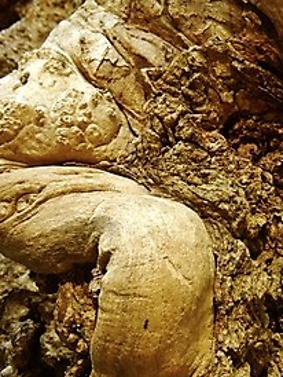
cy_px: 274
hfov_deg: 12.0
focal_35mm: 124
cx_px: 191
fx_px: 1350
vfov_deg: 15.8
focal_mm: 15.2
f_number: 5.1
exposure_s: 1/50
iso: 125
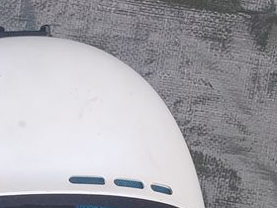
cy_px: 195
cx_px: -5
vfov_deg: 14.6
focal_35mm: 100
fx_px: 800
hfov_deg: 19.1
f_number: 1.9
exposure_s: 1/720
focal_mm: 2.91
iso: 50
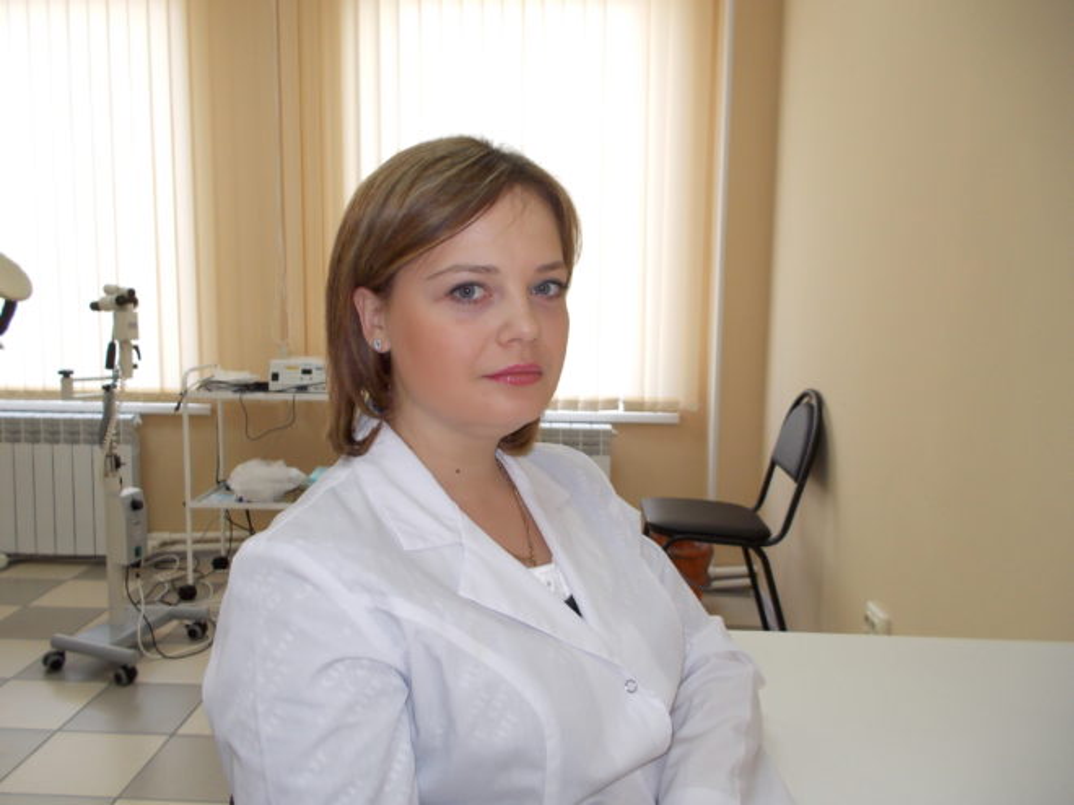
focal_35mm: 29
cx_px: 537
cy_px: 402
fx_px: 900
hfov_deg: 61.7
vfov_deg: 48.2
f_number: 3.3
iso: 125
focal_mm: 4.1
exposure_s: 1/30
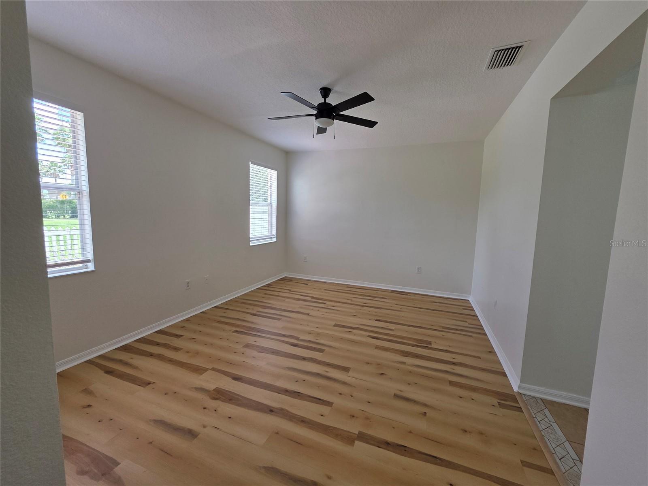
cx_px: 324
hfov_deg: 106.2
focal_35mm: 13
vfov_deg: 89.9
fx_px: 243
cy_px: 243
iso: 50
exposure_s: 1/120
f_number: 1.9
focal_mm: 2.2
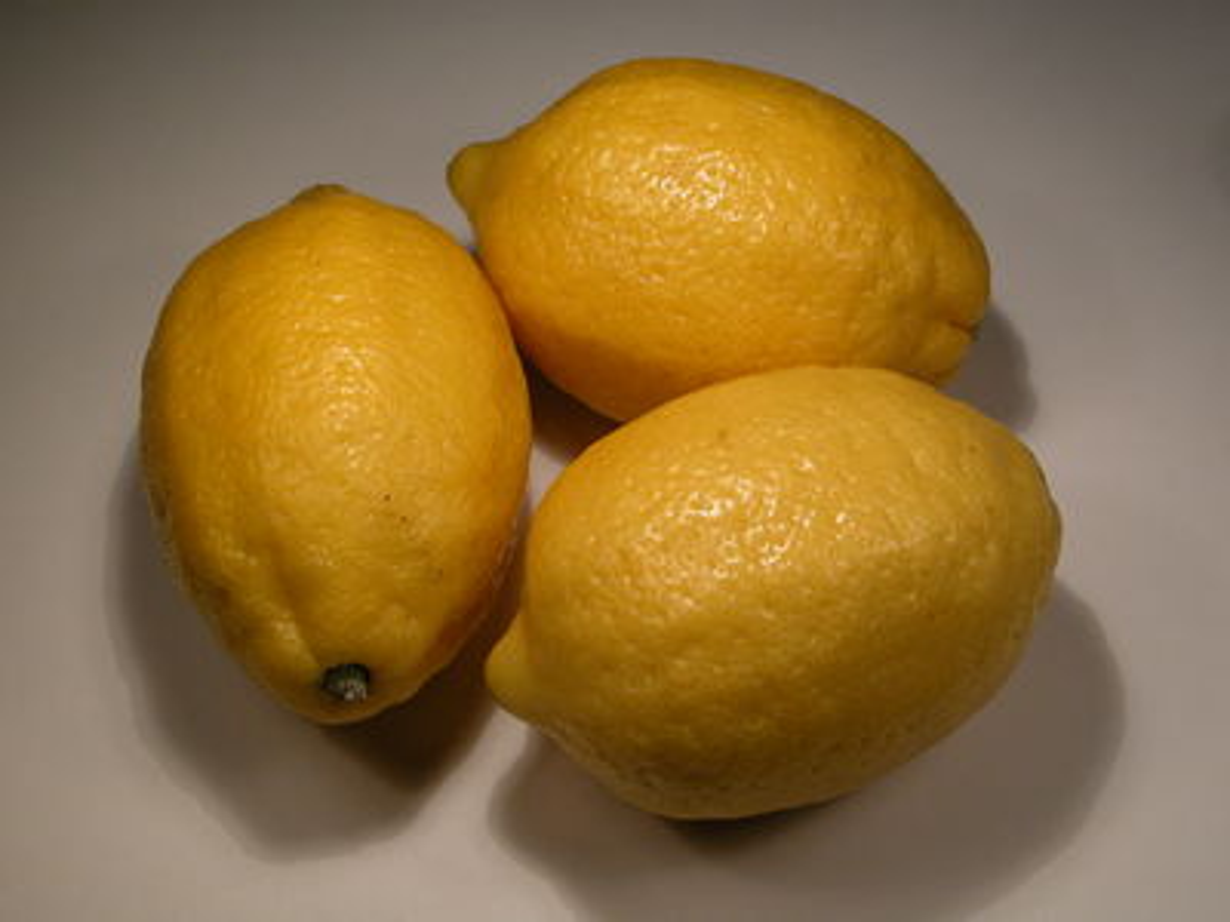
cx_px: 615
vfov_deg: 29.1
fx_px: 1777
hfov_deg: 38.2
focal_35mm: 50
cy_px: 461
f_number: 4.8
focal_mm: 12.7
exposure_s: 1/135
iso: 100
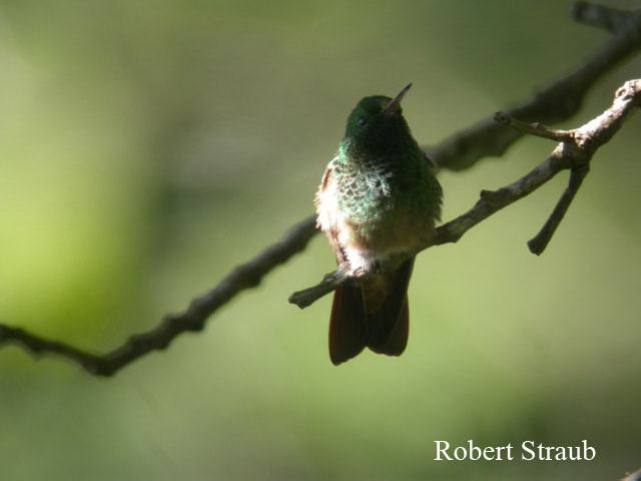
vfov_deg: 14.1
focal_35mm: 105
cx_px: 320
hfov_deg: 18.7
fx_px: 1944
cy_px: 240
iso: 100
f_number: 4
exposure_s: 1/35.2
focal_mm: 21.8
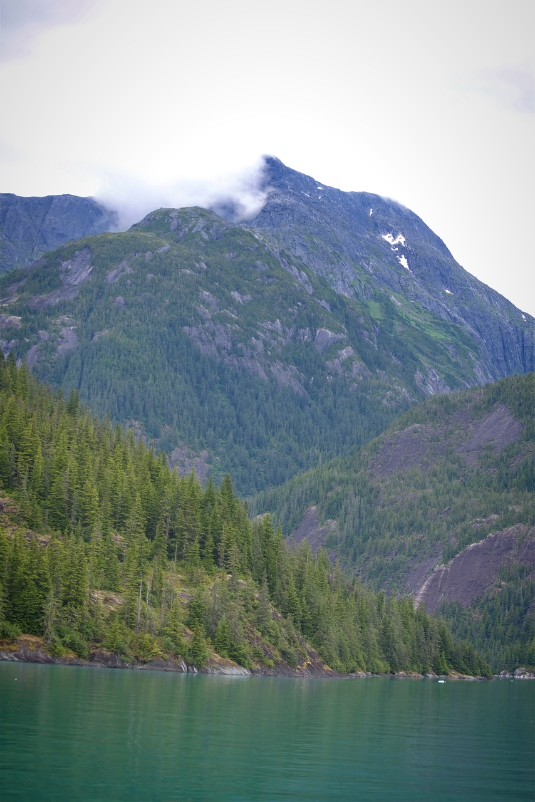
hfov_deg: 19.5
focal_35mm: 70
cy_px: 401
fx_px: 1559
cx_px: 268
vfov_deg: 28.8
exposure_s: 1/160
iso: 110
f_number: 4.5
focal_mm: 70
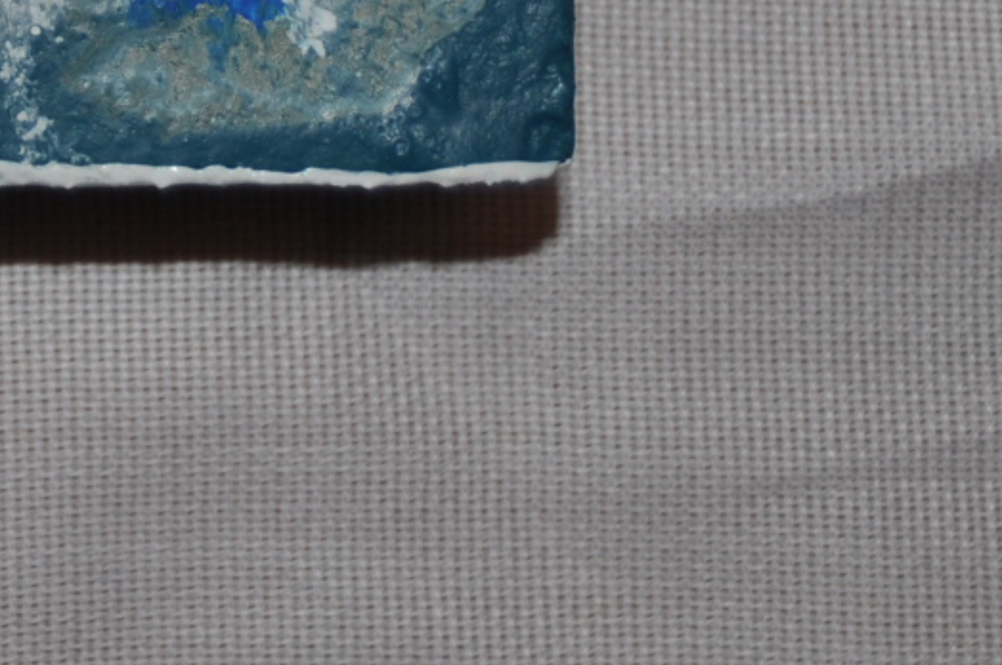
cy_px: -663
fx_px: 6477
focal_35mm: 233
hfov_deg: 8.7
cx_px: -304
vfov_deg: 5.7
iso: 200
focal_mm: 38
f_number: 4.8
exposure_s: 1/60
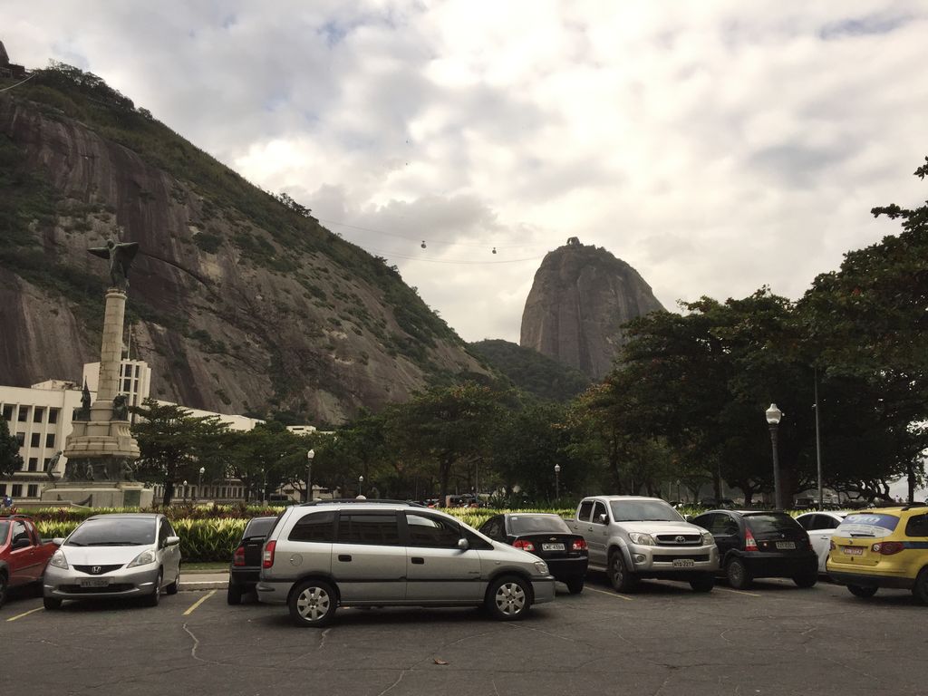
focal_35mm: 29
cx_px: 464
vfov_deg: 48.2
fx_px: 777
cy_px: 348
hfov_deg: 61.7
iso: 40
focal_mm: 4.15
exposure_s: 1/1582
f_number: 2.2
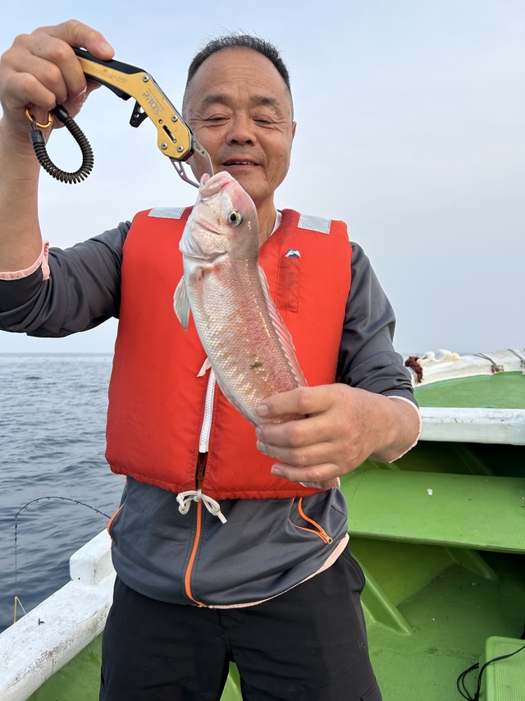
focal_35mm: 26
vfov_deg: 67.3
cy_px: 350
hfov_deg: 53.0
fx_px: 526
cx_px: 262
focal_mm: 5.7
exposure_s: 1/666
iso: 50
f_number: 1.5
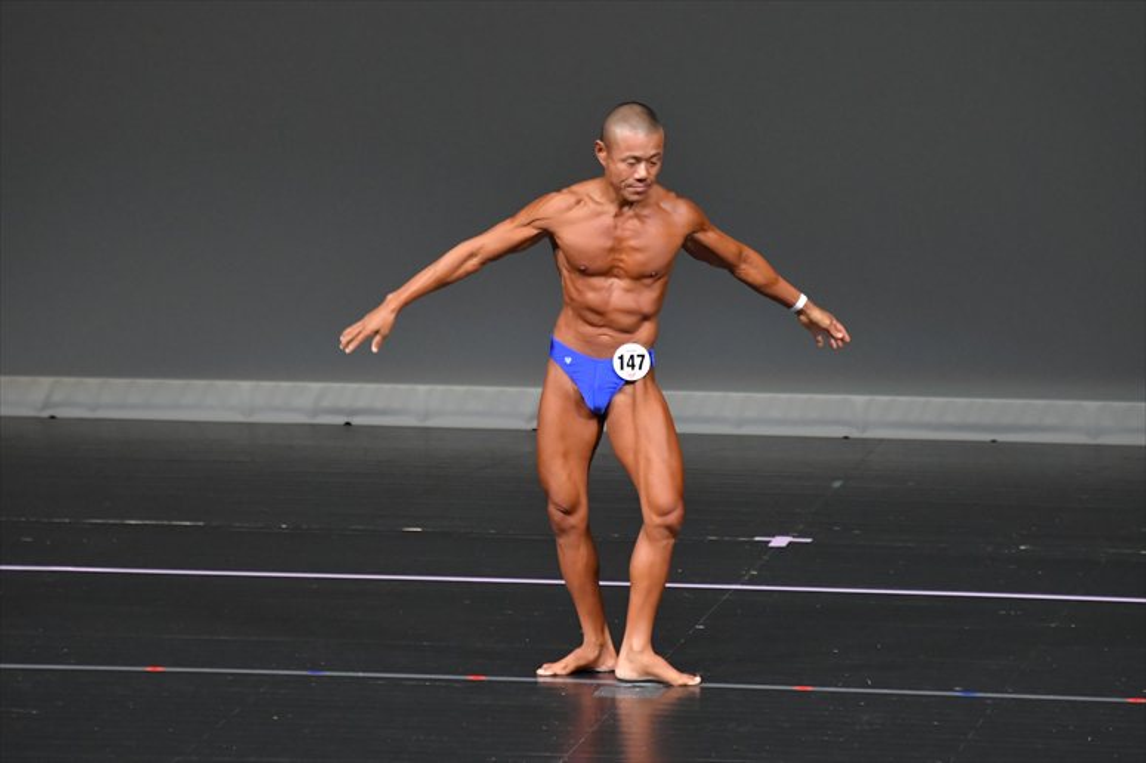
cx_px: 573
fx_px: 10977
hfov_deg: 6.0
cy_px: 382
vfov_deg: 4.0
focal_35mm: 345
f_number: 5.6
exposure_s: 1/400
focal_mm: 230
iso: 4000
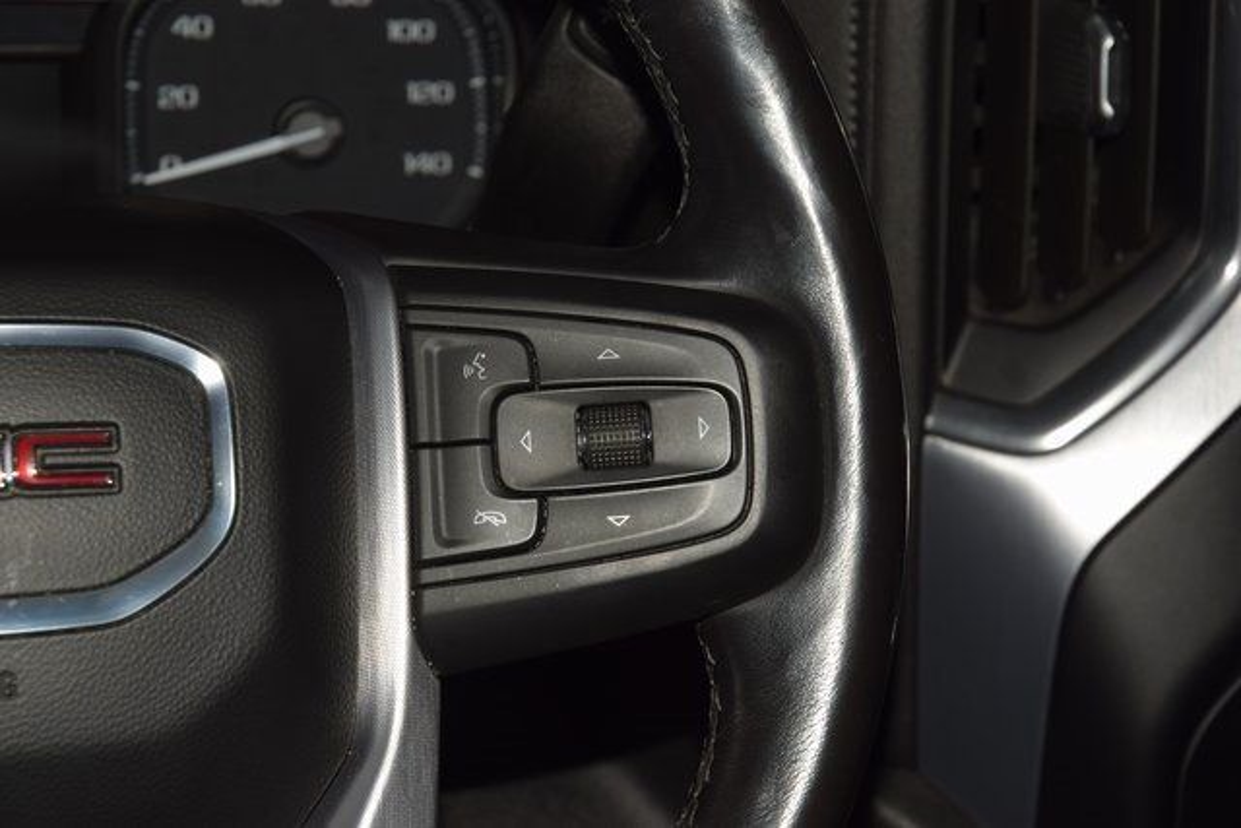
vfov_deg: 13.0
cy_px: 414
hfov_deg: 19.5
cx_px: 620
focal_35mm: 105
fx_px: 3620
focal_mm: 70
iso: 100
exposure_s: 1/125
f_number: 8
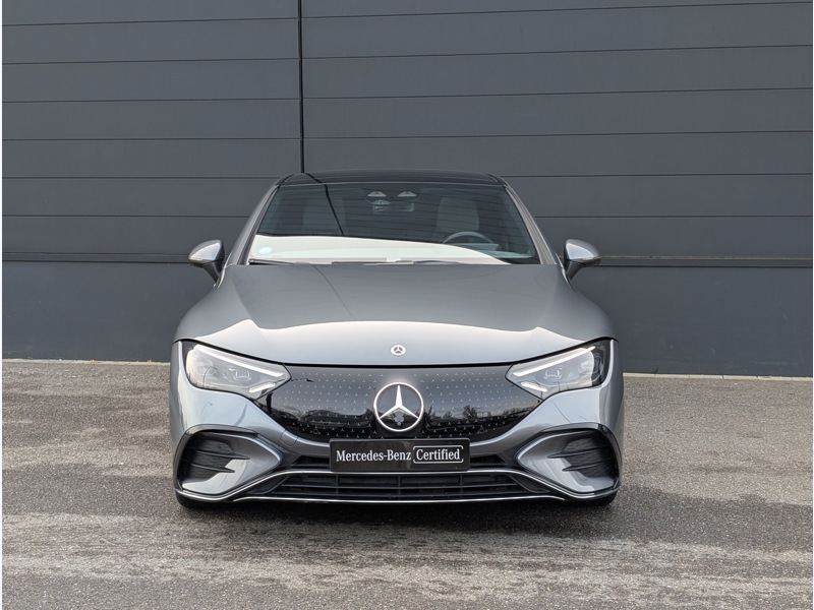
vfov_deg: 29.7
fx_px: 1152
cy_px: 305
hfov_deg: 38.9
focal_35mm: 49
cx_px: 407
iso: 19
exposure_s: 1/133
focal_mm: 6.9
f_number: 1.68
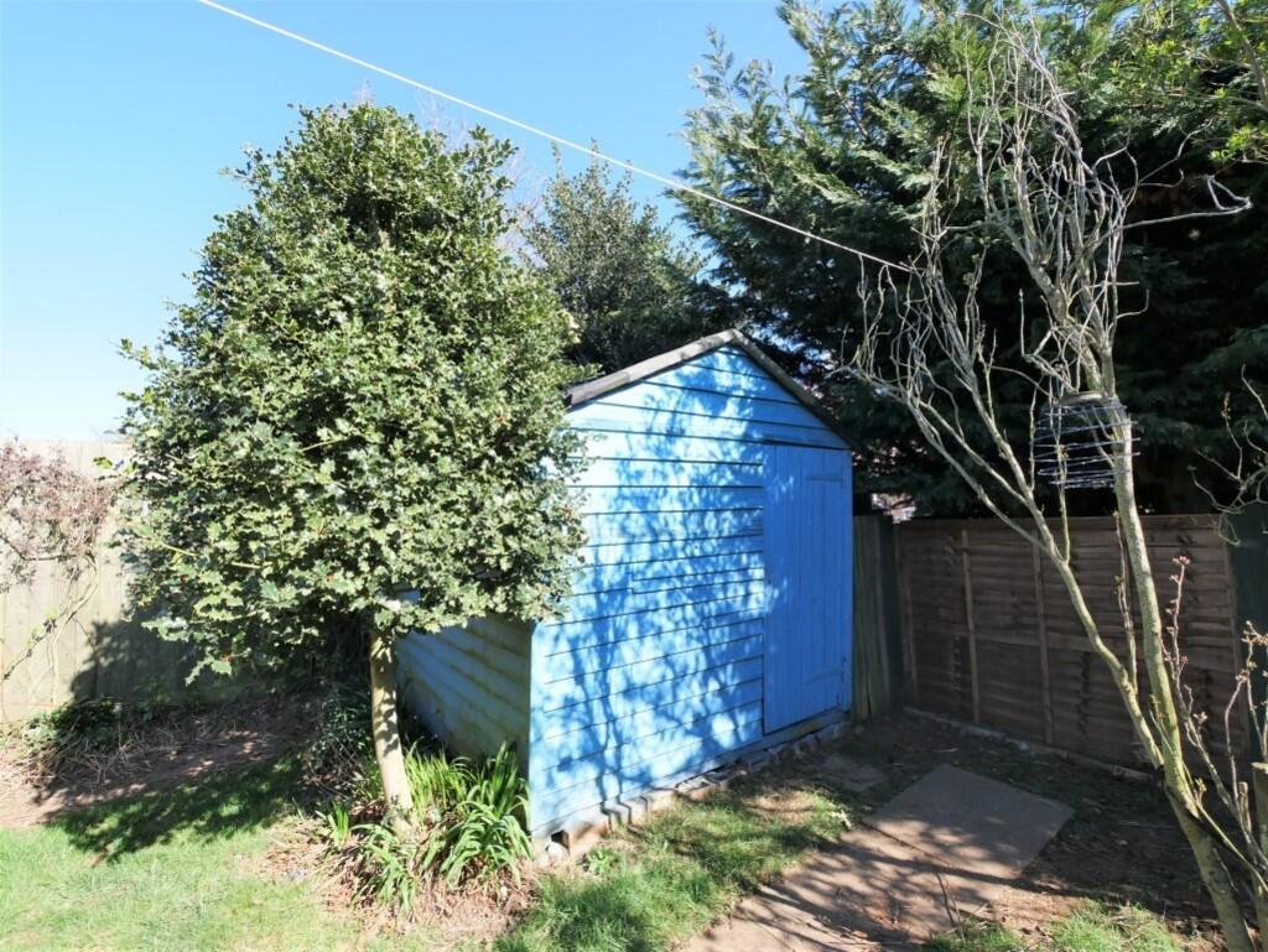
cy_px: 476
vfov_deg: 78.2
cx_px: 634
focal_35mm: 16
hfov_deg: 94.5
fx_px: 586
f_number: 6.3
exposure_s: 1/250
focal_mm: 8
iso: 200
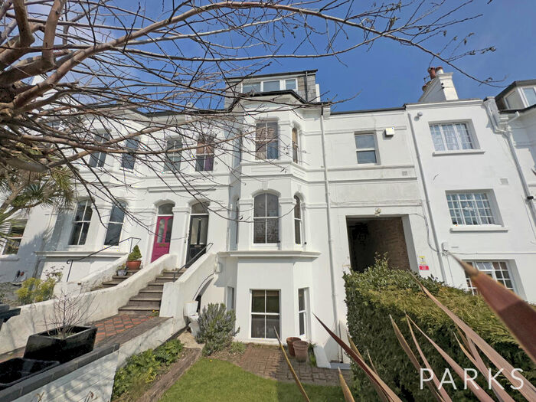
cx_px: 268
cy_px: 201
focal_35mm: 14
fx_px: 217
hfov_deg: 102.1
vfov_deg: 85.7
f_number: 2.2
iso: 32
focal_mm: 2.22
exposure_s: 1/5814
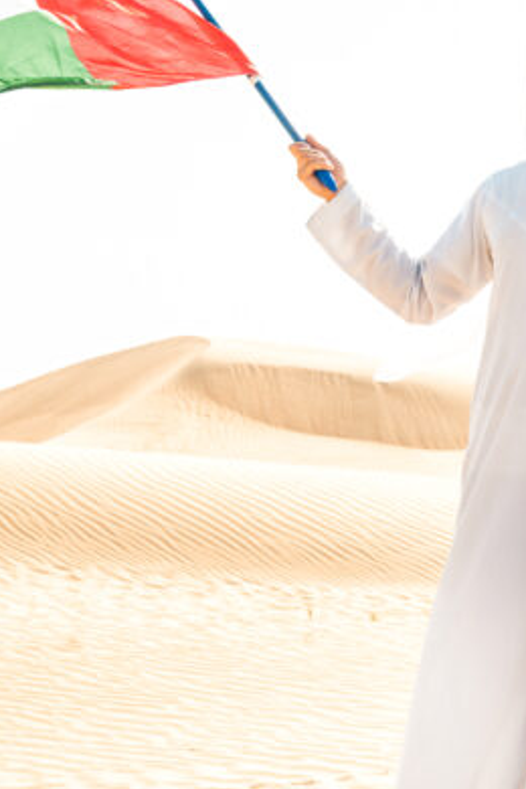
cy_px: 250
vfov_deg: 23.9
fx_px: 1852
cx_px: 453
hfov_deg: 16.0
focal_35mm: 85
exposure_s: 1/400
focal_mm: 32.2
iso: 125
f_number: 6.3
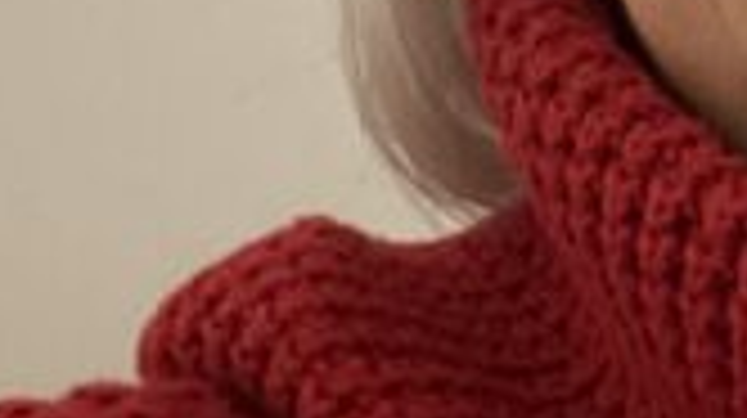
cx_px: 1202
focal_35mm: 126
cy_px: -427
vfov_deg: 9.0
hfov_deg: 15.4
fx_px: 2493
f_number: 2.2
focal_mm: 2.71
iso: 500
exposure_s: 1/25
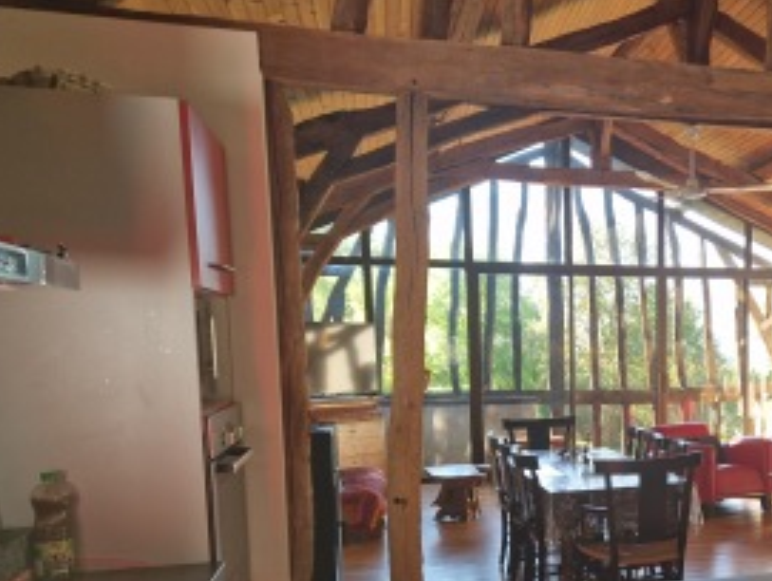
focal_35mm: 40
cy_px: 450
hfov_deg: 43.8
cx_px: 652
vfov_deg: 35.1
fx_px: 893
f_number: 1.8
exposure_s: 1/180
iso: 100
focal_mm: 5.4
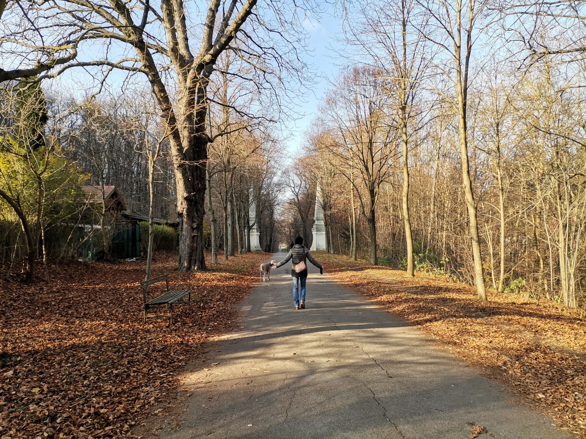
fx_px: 440
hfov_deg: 67.3
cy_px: 220
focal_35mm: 26
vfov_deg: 53.1
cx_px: 293
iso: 50
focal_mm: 4.75
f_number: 1.8
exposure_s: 1/560
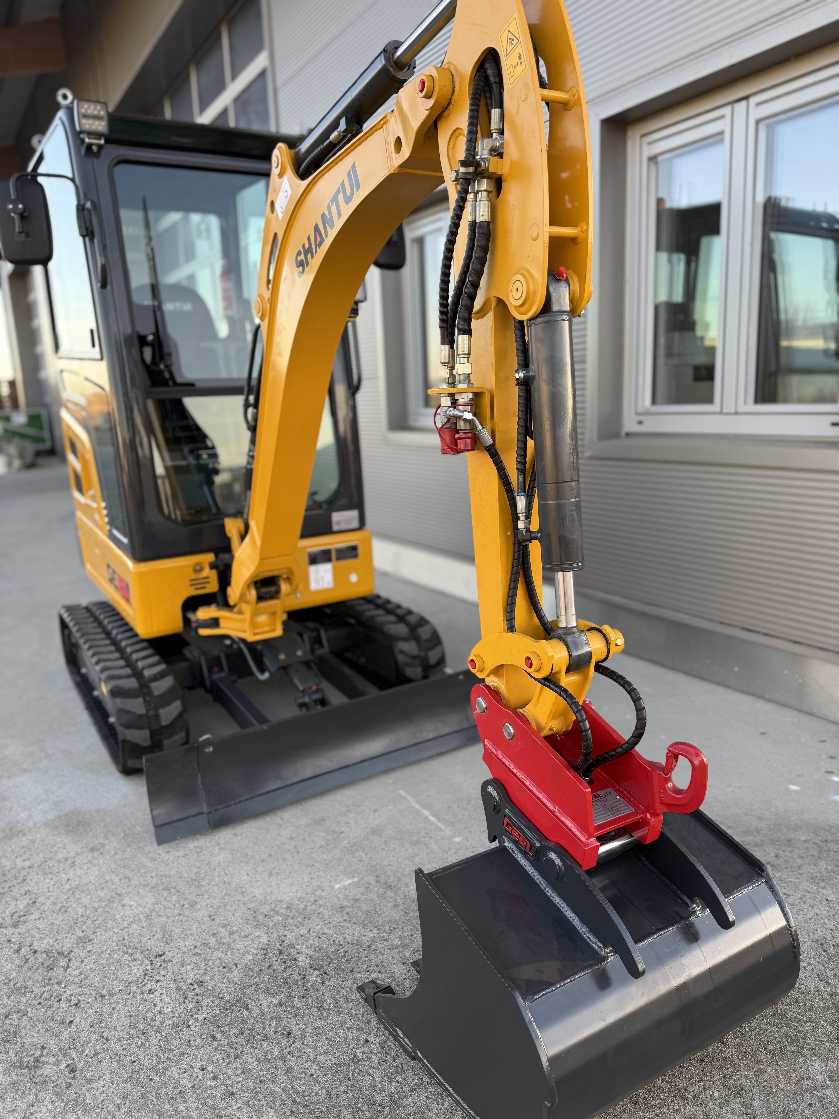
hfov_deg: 56.8
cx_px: 420
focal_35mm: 24
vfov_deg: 71.6
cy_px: 560
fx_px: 776
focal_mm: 6.76
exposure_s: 1/263
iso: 64
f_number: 1.78
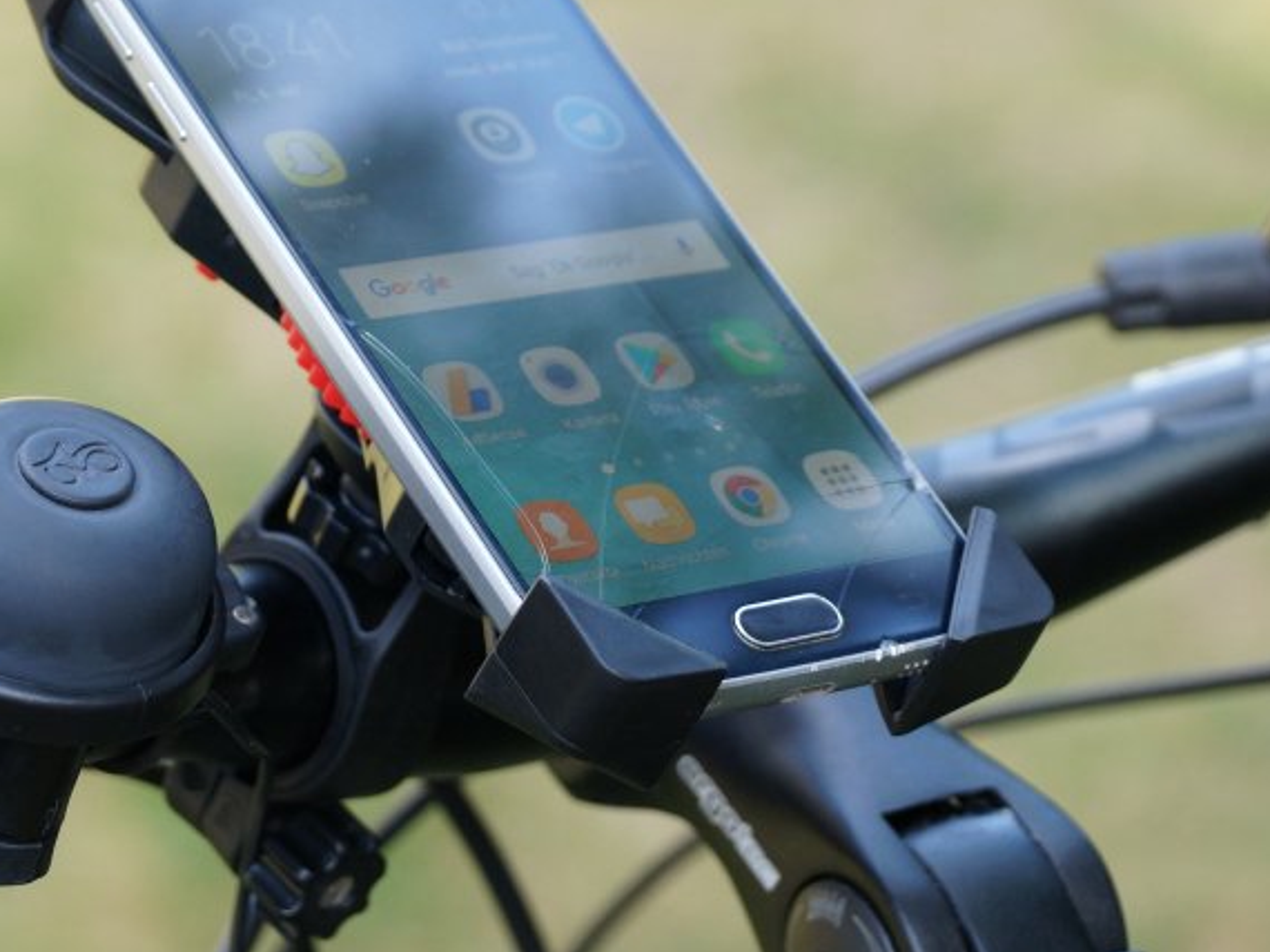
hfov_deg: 10.4
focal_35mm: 190
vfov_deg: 7.8
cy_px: 217
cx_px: 651
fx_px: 6962
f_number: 5.6
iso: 400
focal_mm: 75
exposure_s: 1/160
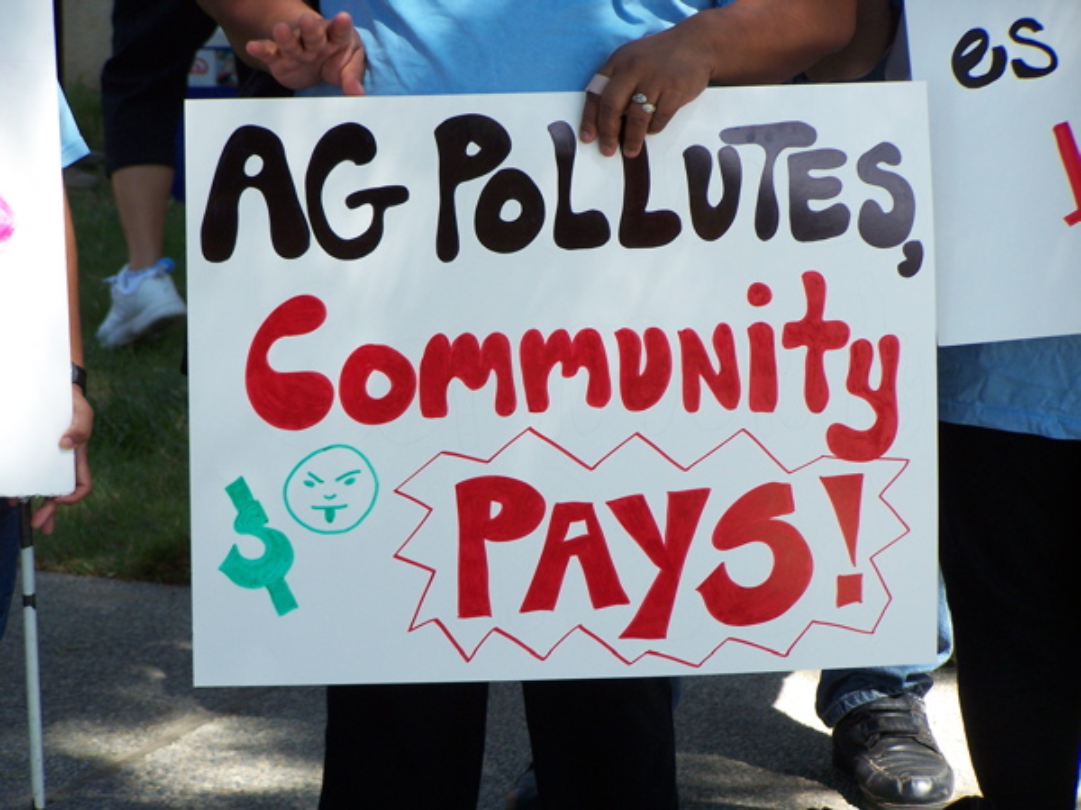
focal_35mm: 159
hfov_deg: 12.4
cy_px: 405
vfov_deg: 9.3
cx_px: 540
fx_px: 4965
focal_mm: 26.4
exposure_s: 1/250
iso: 100
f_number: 3.2
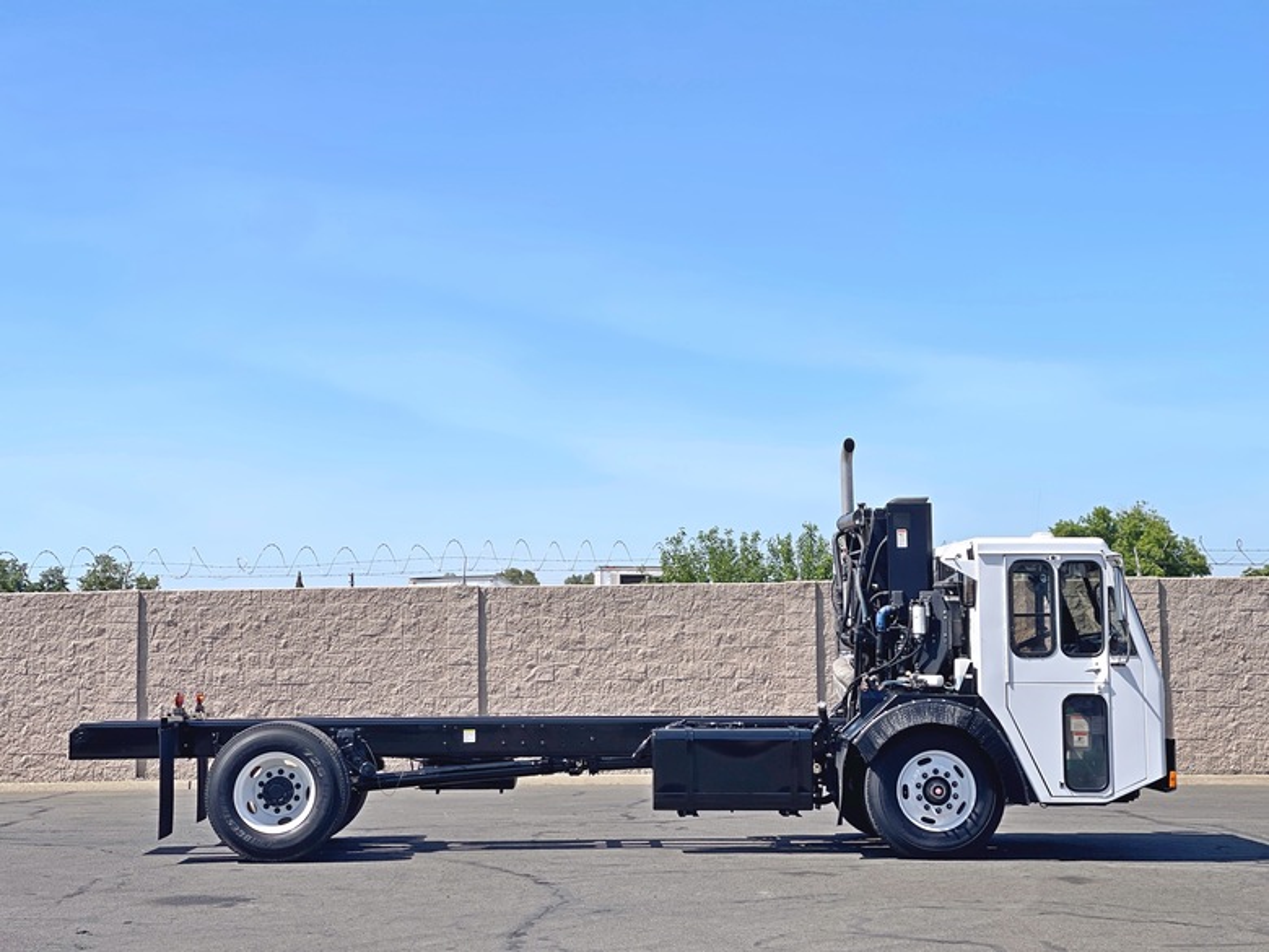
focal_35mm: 64
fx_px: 2346
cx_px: 634
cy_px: 476
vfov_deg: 22.9
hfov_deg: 30.3
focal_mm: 7.5
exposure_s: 1/1980
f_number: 2.2
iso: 32
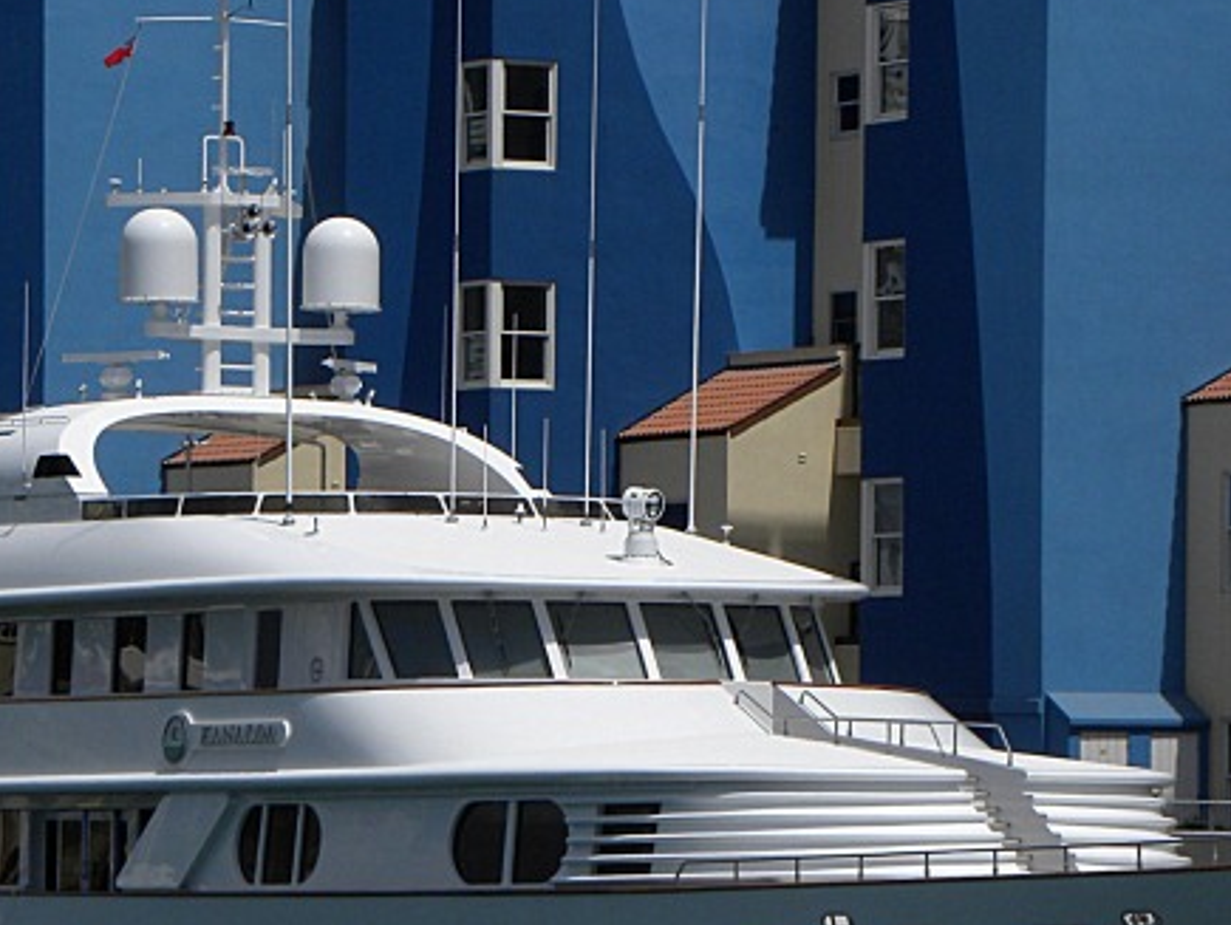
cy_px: 577
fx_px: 8435
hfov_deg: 8.3
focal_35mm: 237
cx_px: 467
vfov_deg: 6.3
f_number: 8
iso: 64
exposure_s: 1/475
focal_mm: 23
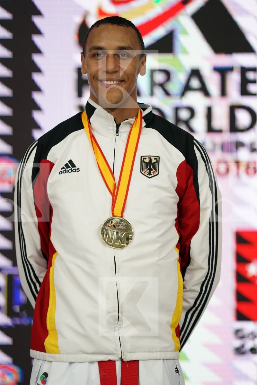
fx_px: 4283
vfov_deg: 5.2
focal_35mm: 400
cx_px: 128
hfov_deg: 3.4
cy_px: 192
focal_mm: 400
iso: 4000
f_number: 2.8
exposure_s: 1/500
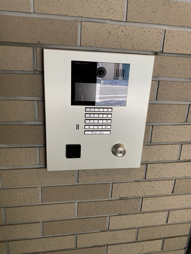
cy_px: 127
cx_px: 96
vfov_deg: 67.3
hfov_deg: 53.1
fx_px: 191
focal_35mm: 26
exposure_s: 1/50
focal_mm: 4.25
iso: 64
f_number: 1.8
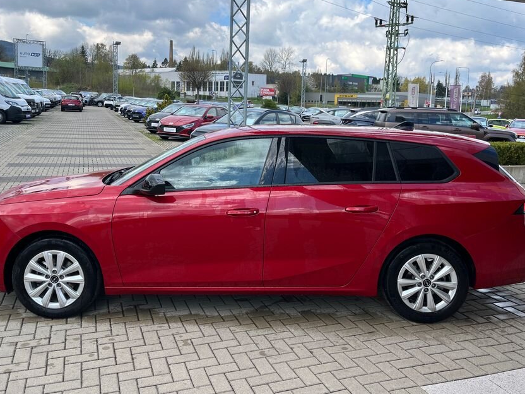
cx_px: 254
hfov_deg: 56.8
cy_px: 163
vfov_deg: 44.0
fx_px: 485
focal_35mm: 32
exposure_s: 1/1923
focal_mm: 5.1
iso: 50
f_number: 1.6
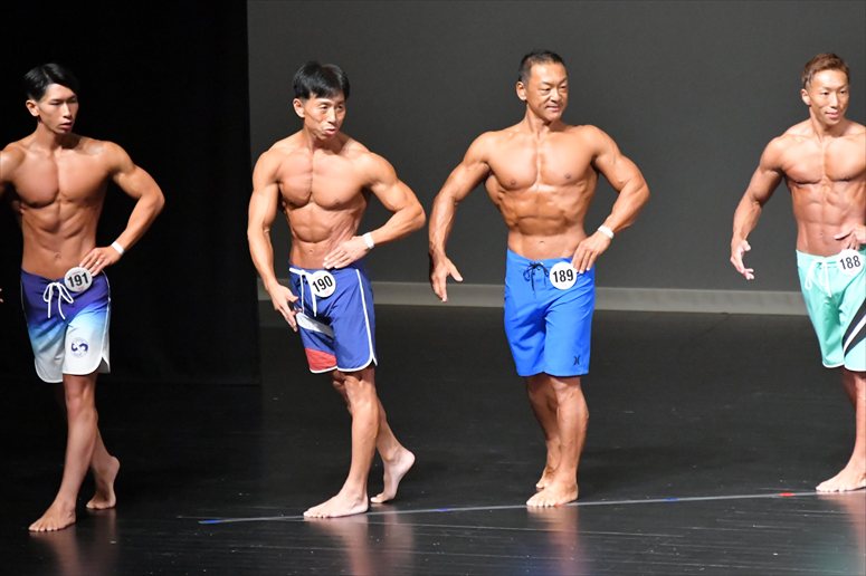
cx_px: 433
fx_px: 7574
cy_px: 288
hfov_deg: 6.5
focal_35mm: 315
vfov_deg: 4.4
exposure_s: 1/400
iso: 11400
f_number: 5.6
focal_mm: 210
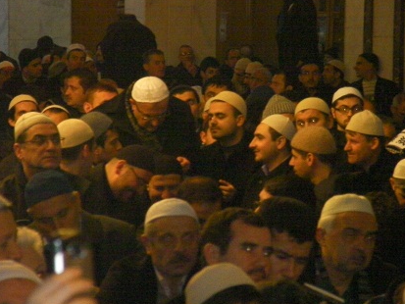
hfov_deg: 8.6
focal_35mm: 230
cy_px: 138
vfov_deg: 6.5
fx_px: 2692
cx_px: 192
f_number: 3.7
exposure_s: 1/60
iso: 800
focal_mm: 34
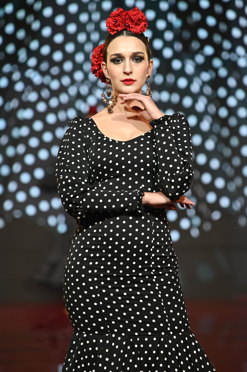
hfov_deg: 7.4
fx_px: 1907
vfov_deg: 11.1
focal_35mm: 185
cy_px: 186
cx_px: 124
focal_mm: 185
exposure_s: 1/320
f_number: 4.5
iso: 2000
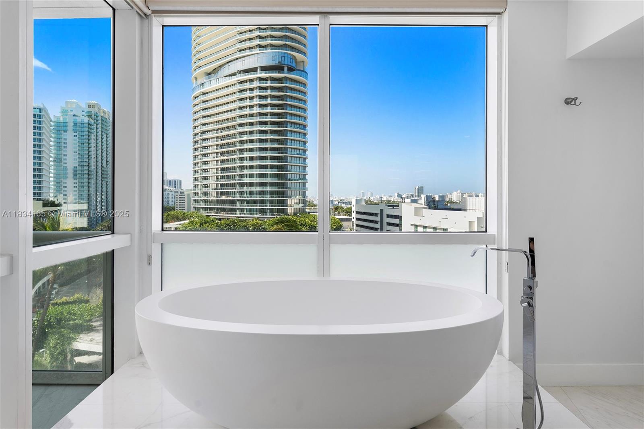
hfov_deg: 84.0
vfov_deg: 61.9
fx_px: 358
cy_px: 214
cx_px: 322
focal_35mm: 20
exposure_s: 1/100
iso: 320
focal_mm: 20
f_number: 8
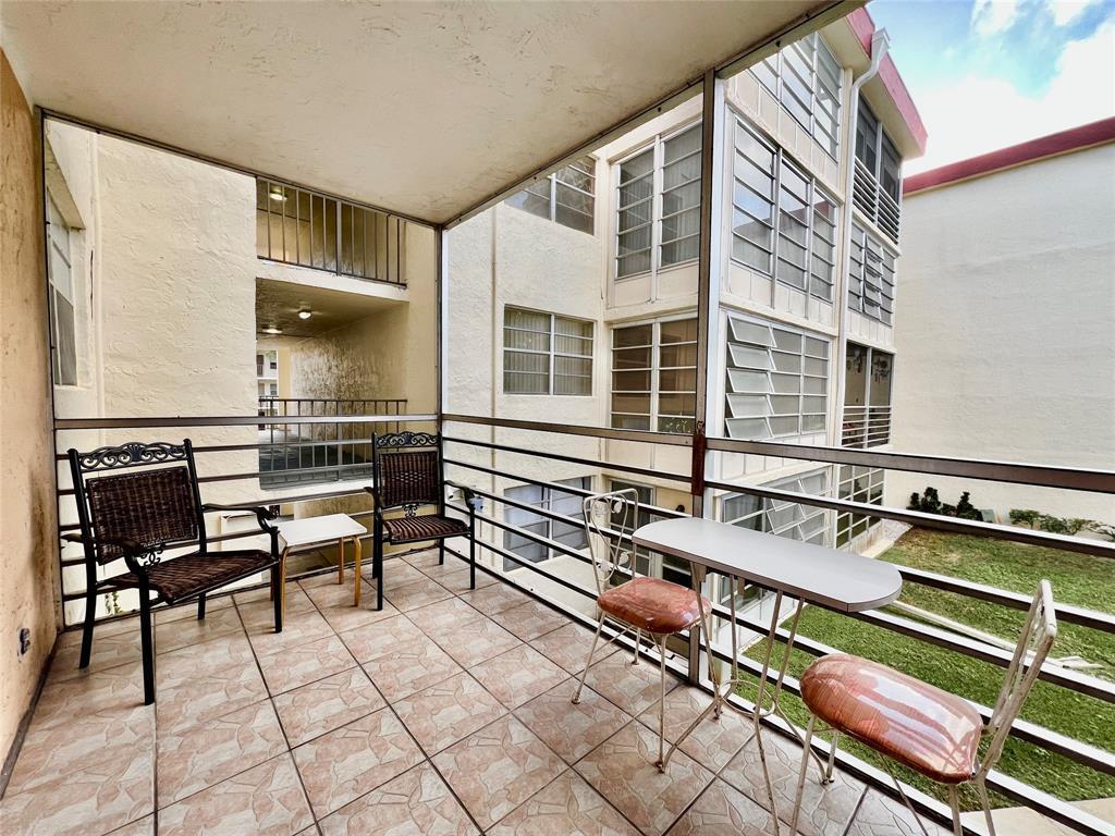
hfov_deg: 106.2
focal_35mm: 13
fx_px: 419
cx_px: 558
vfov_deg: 89.9
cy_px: 418
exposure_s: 1/99
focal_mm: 1.57
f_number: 1.8
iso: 50
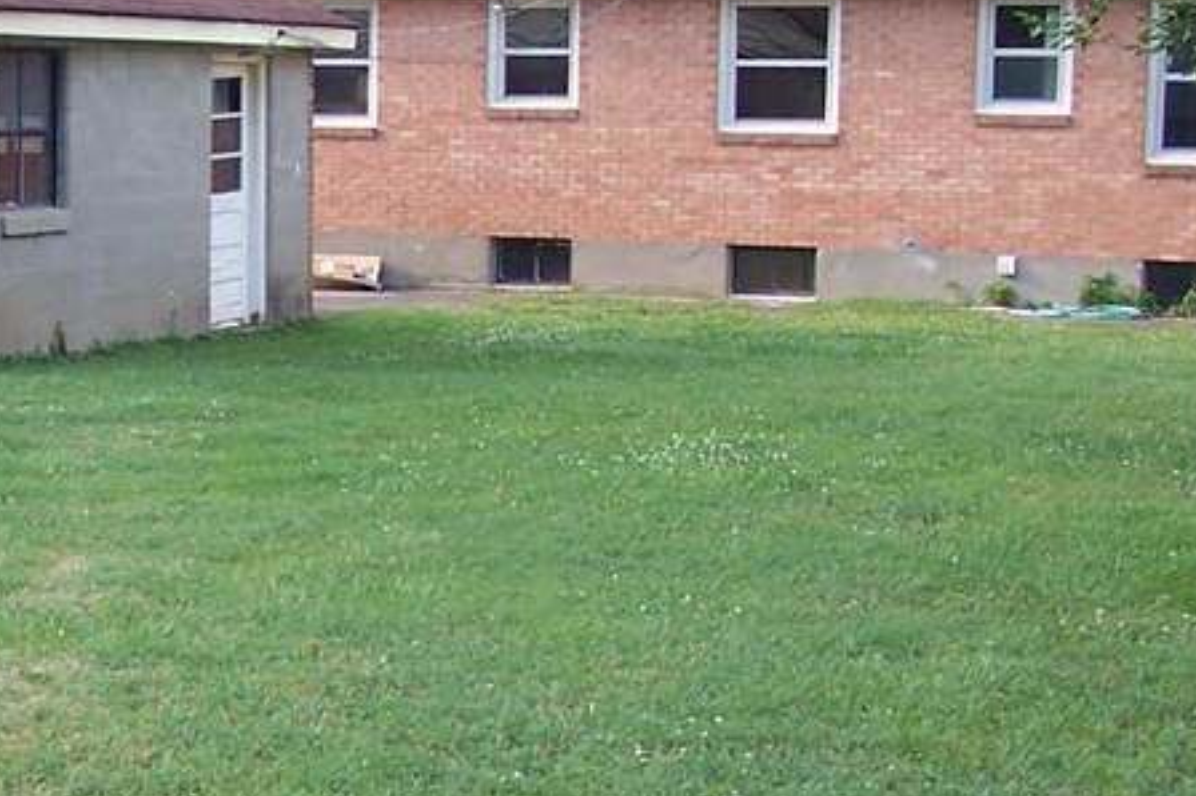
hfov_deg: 17.9
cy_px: 556
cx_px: 195
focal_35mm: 113
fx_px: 3751
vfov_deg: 12.1
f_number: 2.8
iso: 80
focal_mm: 6.3
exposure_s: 1/90
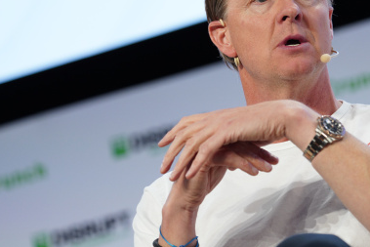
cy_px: 63
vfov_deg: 3.9
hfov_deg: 5.9
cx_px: 259
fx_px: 3598
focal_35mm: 350
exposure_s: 1/320
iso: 1600
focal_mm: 221
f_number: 5.6
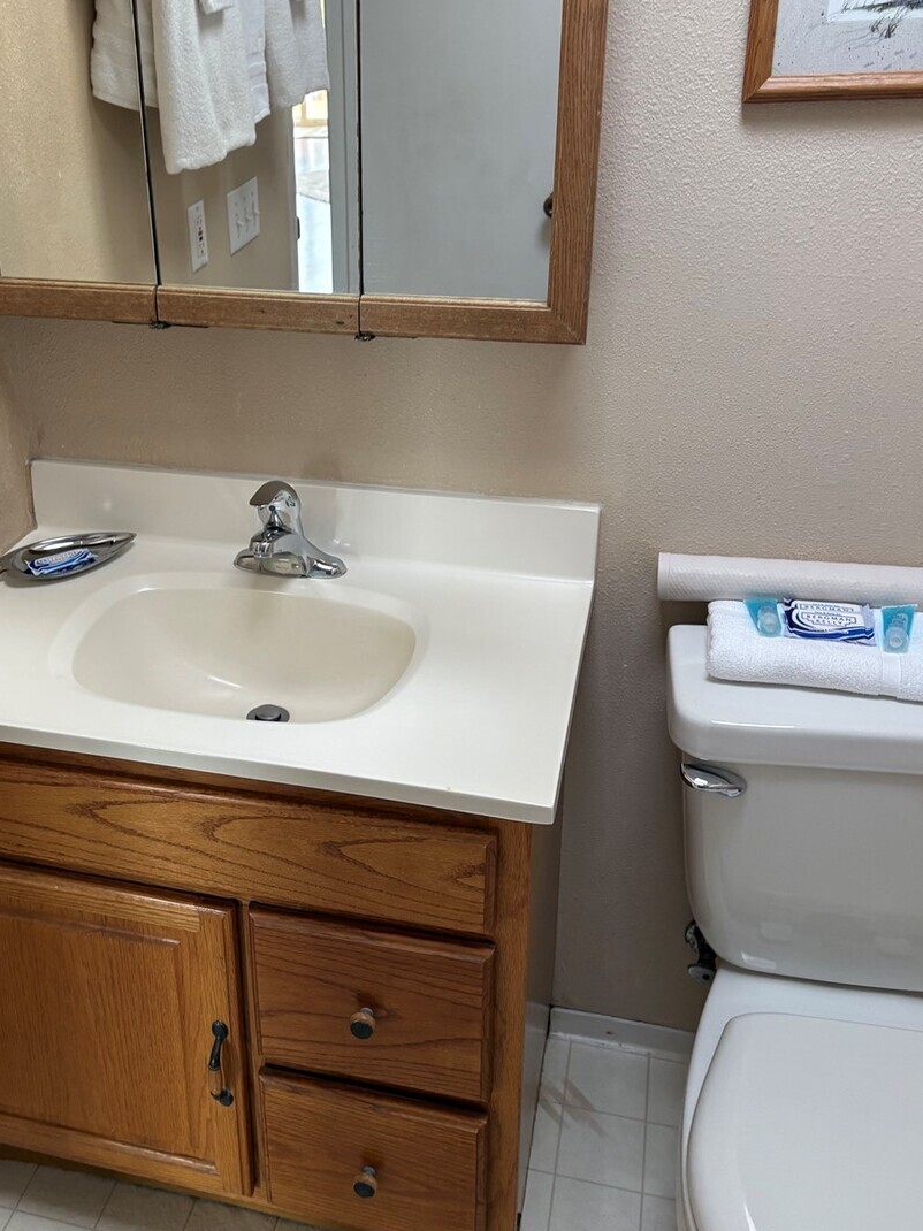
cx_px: 310
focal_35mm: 35
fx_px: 1245
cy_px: 517
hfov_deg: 40.2
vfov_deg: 52.4
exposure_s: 1/101
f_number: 1.6
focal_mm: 5.96
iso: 125
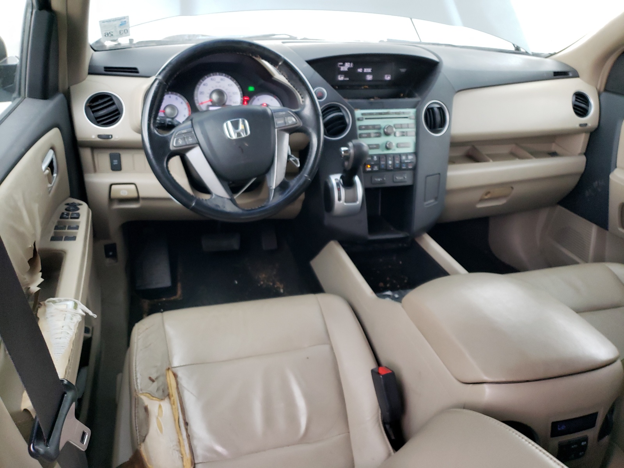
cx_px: 312
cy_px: 234
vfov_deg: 53.1
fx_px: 469
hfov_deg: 67.3
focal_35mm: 26
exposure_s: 1/60.2
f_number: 1.5
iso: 191
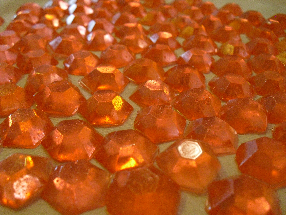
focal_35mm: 36
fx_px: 297
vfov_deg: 39.7
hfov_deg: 51.4
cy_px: 108
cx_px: 143
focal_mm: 6.3
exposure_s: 1/100
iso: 800
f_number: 3.1
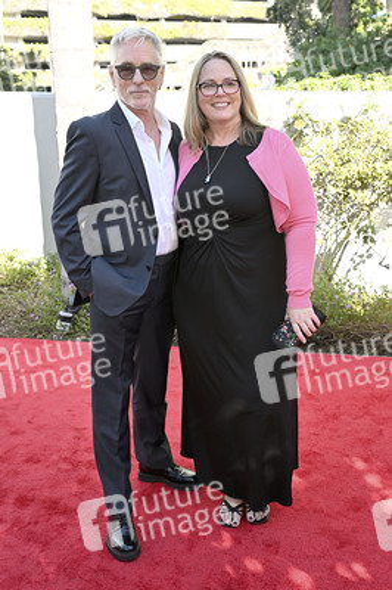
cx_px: 196
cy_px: 295
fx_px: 638
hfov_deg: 34.2
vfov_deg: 49.6
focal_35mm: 39
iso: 640
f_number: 5.6
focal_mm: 39
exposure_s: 1/320
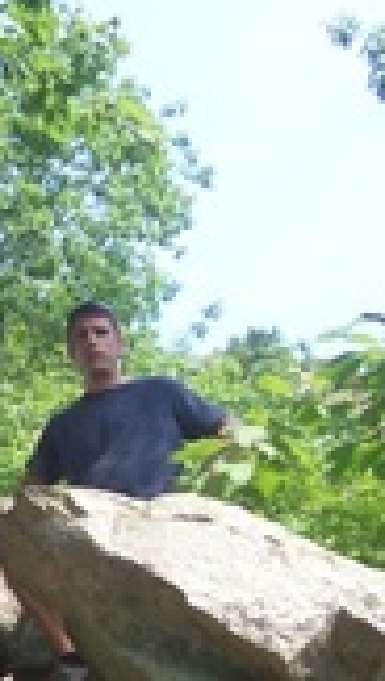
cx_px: -84
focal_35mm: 91
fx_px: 1647
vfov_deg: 23.3
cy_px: 443
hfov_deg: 13.0
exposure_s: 1/350
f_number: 2.7
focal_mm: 5.6
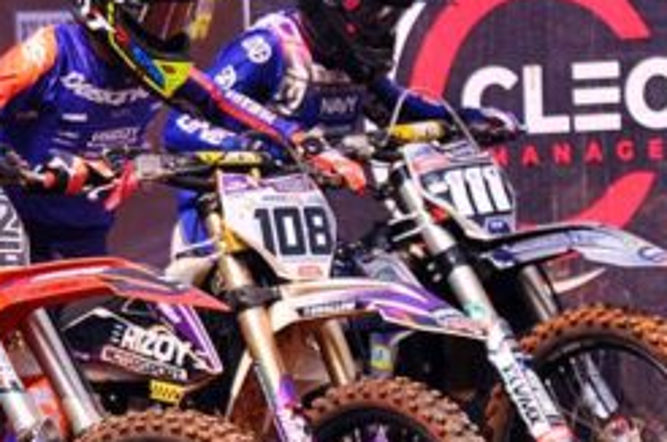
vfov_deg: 3.5
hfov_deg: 5.3
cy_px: 347
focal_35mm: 391
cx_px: -211
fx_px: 7230
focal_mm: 92
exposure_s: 1/2000
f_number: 2.8
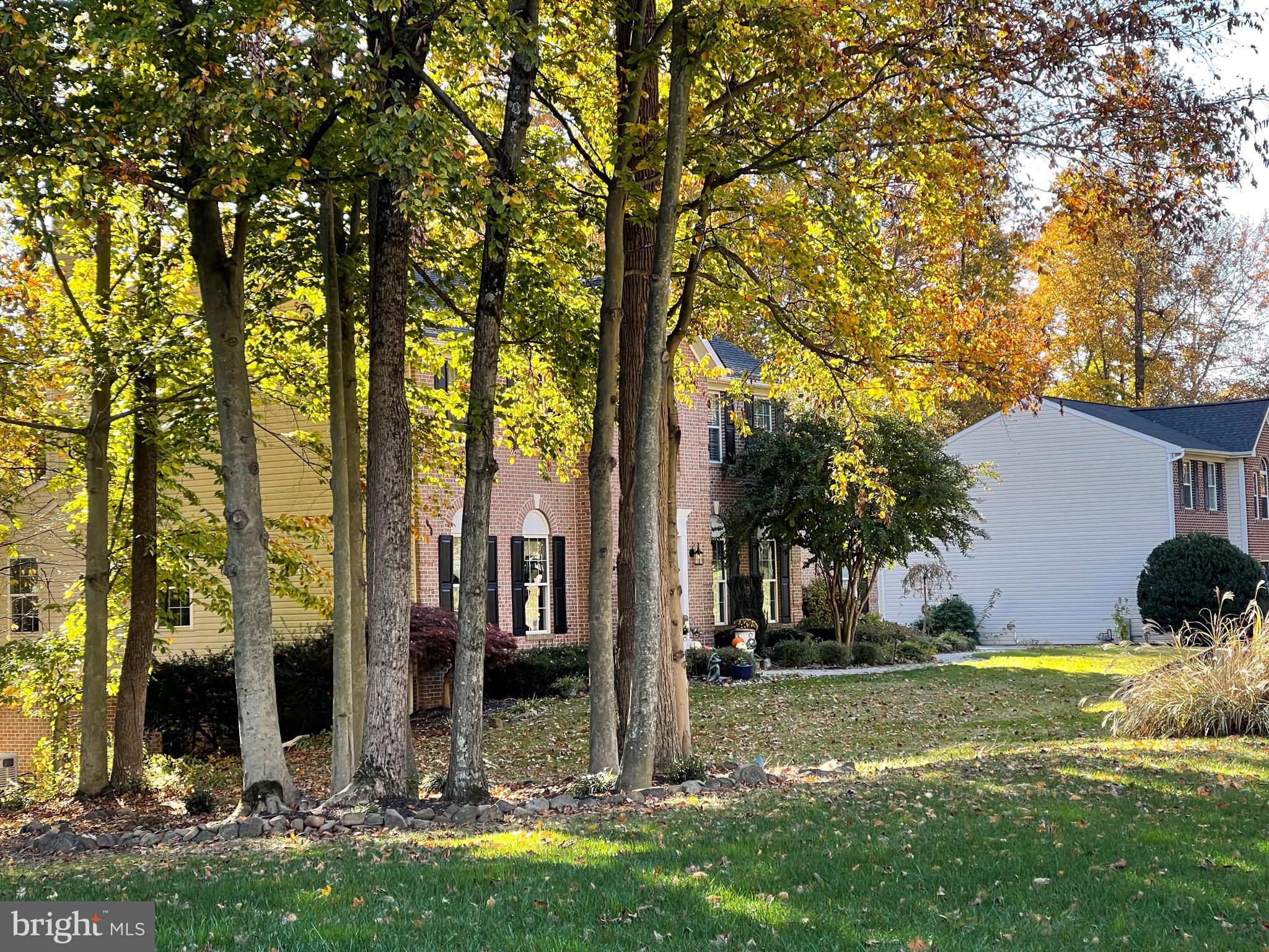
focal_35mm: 64
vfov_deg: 22.9
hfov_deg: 30.3
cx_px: 634
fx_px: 2346
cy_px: 476
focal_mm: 7.5
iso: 25
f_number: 2.2
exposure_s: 1/122
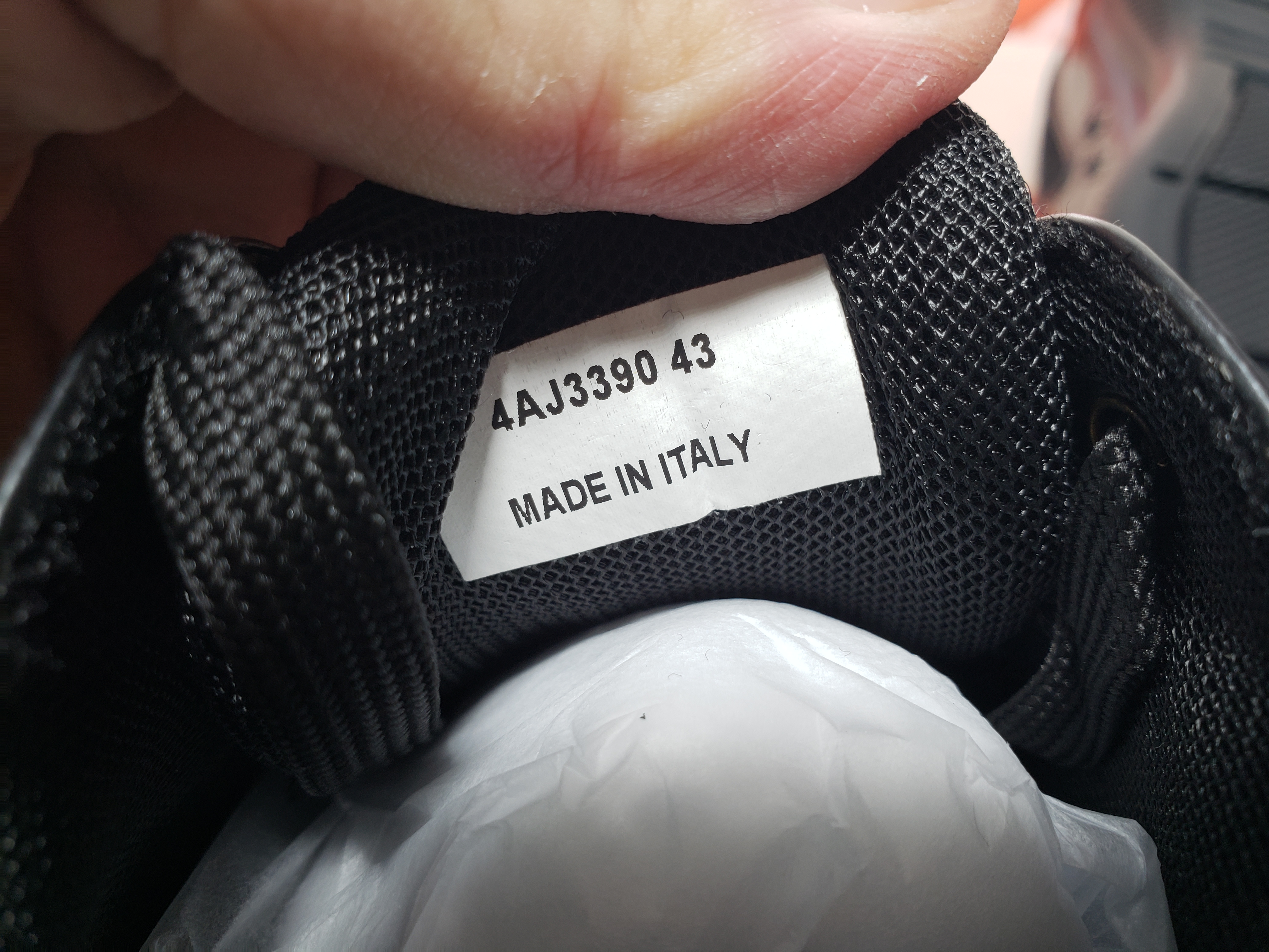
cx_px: 634
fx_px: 953
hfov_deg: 67.3
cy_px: 476
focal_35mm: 26
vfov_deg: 53.1
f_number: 2.4
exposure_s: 1/100
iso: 80
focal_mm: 4.3
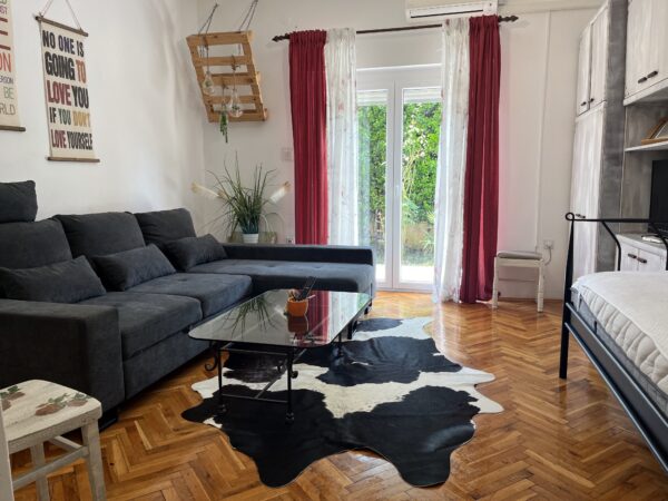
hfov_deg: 67.3
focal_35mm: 26
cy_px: 250
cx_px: 334
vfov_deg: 53.1
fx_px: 502
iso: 64
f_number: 1.6
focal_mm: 5.1
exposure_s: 1/100
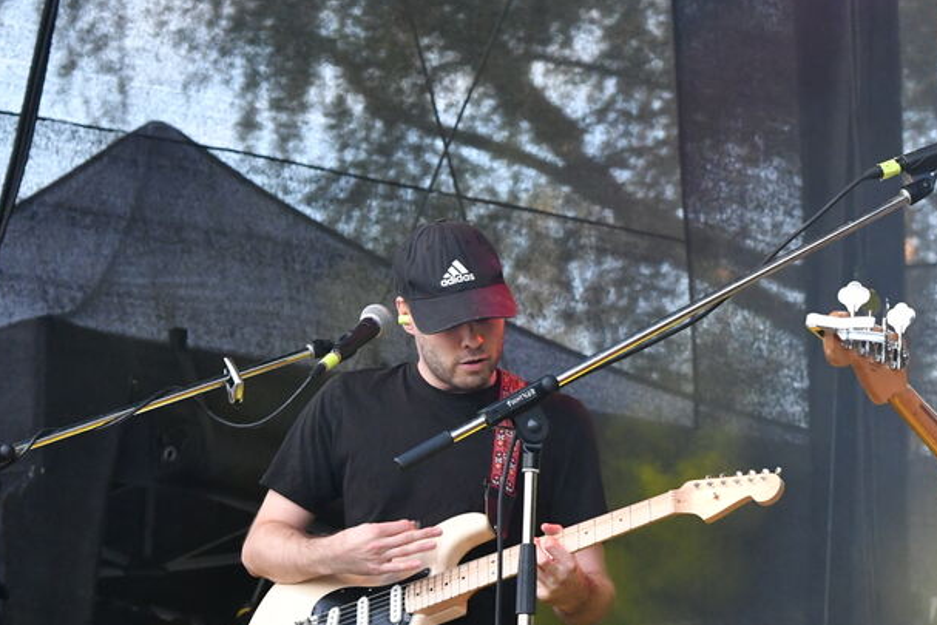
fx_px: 6326
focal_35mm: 243
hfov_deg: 8.4
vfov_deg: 5.7
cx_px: 837
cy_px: 315
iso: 2000
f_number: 5.6
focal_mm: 82
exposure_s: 1/200
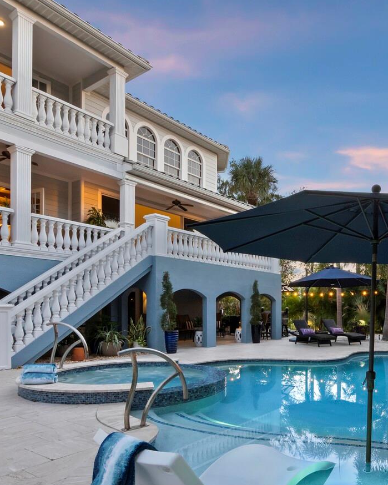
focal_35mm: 25
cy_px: 311
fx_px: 359
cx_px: 290
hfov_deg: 54.2
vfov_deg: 66.8
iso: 400
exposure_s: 1/5
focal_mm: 7
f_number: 10
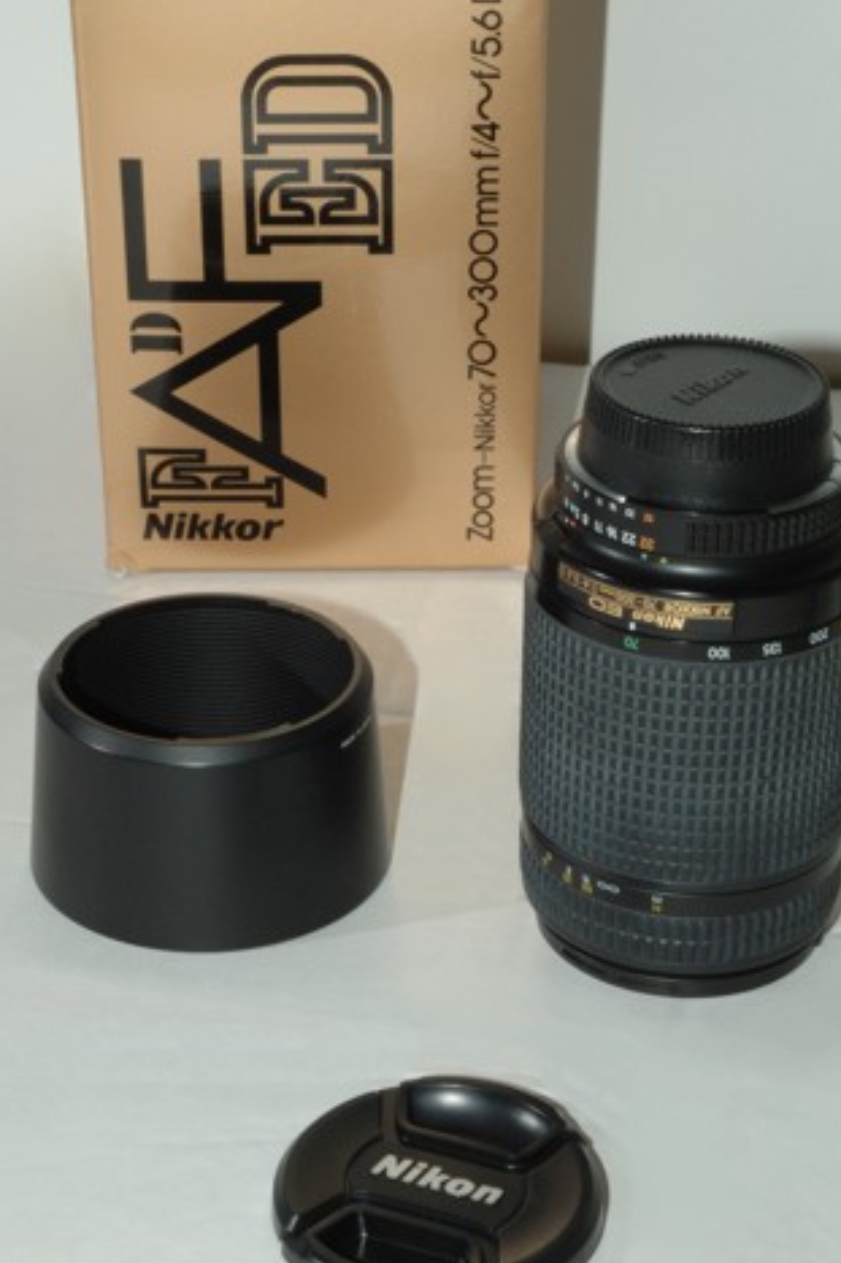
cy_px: 571
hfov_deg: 16.1
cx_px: 400
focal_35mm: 85
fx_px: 2981
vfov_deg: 23.9
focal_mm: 44
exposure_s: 1/80
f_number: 16
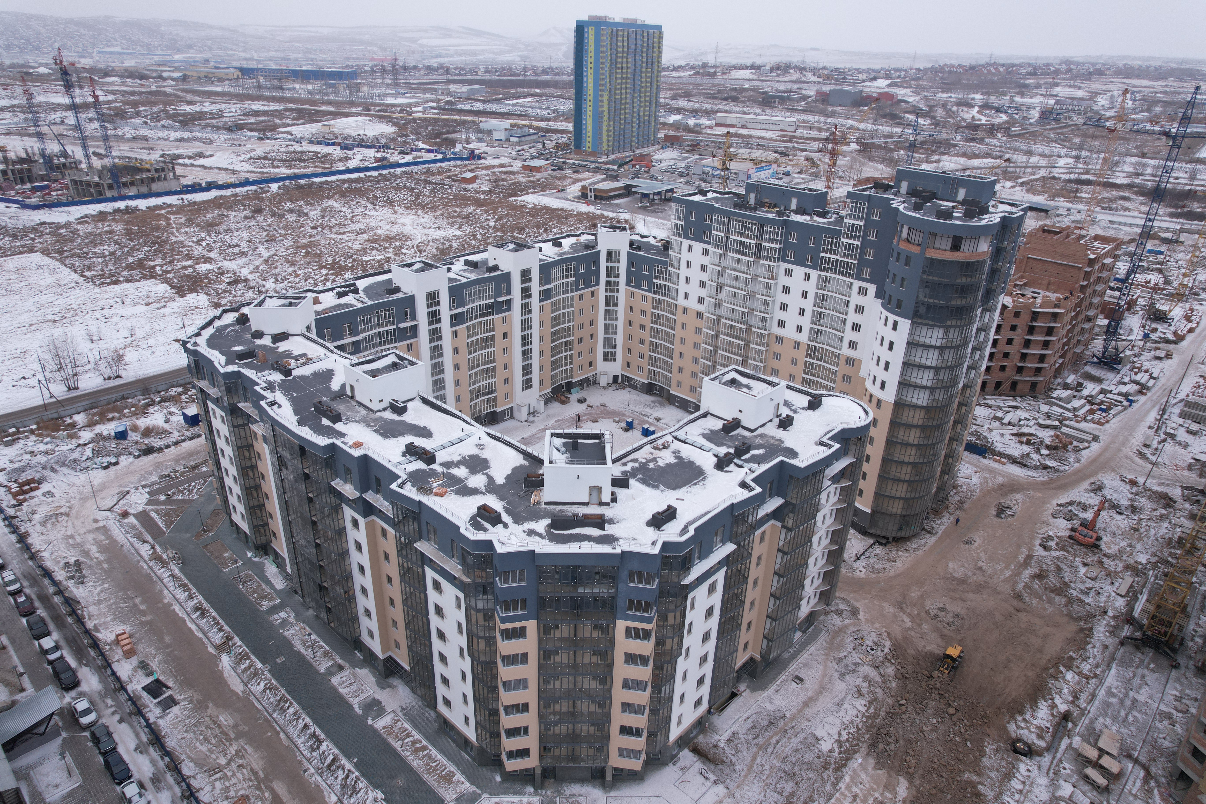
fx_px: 737
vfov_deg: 57.2
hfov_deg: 78.6
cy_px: 402
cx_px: 603
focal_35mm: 22
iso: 100
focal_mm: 8.38
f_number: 2.8
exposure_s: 1/80
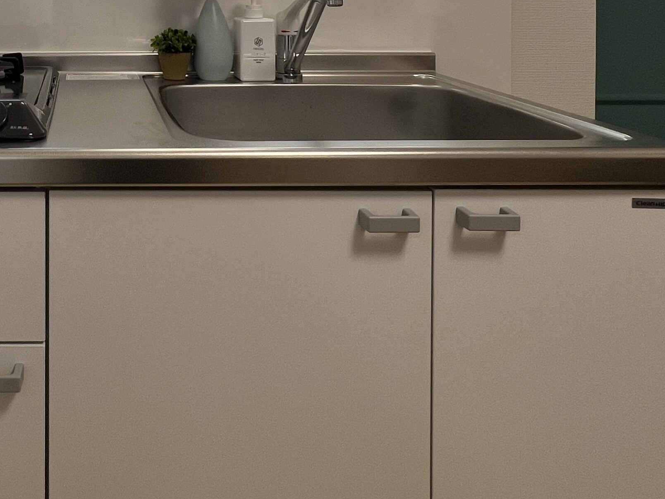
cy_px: -25
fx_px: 615
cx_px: 104
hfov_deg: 52.0
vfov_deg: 38.1
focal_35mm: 32
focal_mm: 1.57
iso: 32
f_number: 1.8
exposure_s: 1/100
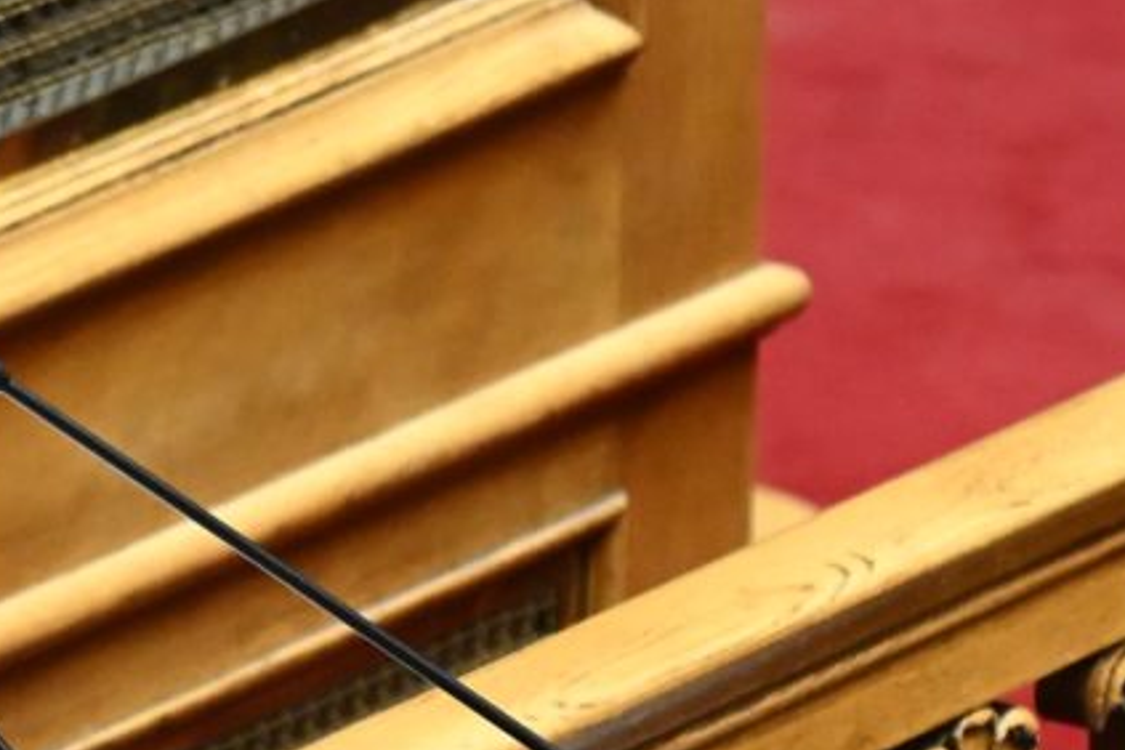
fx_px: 34810
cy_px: -25
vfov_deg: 1.2
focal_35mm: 1114
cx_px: -548
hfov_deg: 1.8
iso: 5000
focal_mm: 230
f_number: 5.6
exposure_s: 1/250
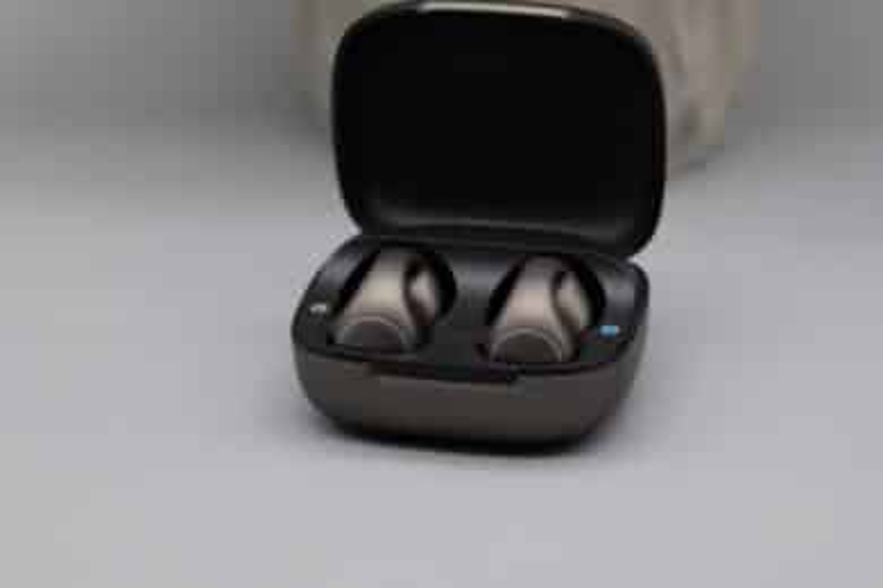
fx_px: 3802
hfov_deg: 13.2
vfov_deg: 8.9
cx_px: 442
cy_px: 294
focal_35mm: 155
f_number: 8
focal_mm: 155
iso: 1250
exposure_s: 1/200
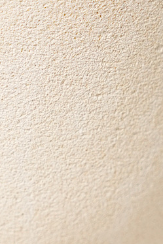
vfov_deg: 5.8
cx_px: 78
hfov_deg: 3.9
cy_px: 187
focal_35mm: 353
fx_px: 2399
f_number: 3.5
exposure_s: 1/100
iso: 320
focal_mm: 66
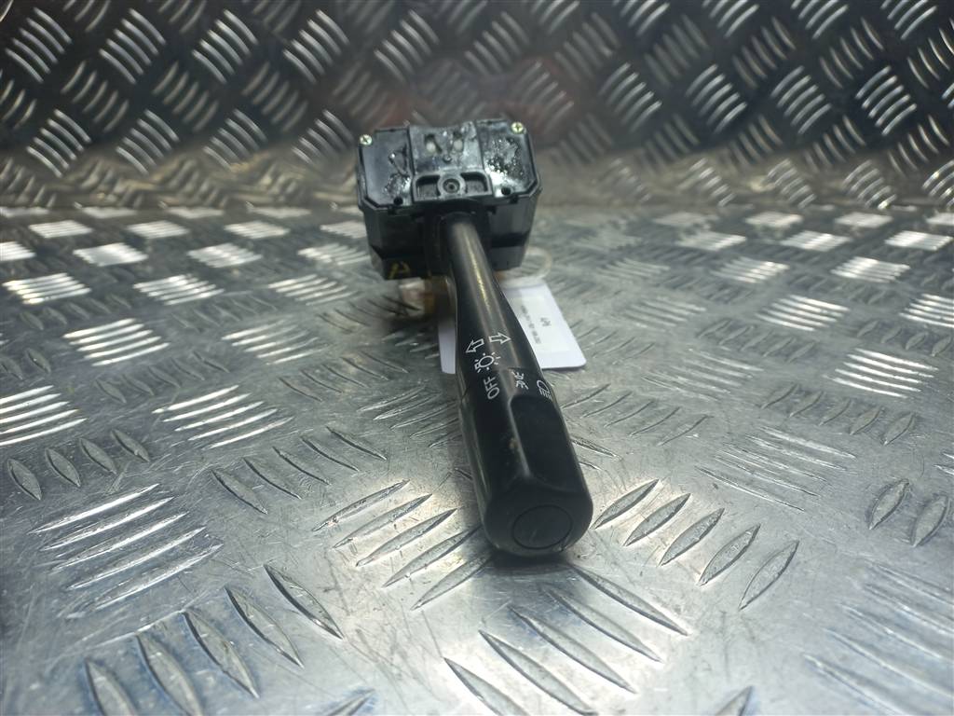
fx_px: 689
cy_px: 358
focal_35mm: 25
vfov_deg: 54.9
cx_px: 477
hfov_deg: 69.4
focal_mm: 4.6
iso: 25
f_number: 1.8
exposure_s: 1/50
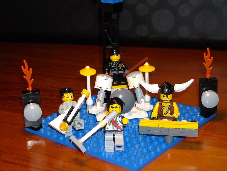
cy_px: 86
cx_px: 114
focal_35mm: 76
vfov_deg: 19.4
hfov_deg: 25.7
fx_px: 498
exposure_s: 1/125
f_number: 3.9
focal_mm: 12.3
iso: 200
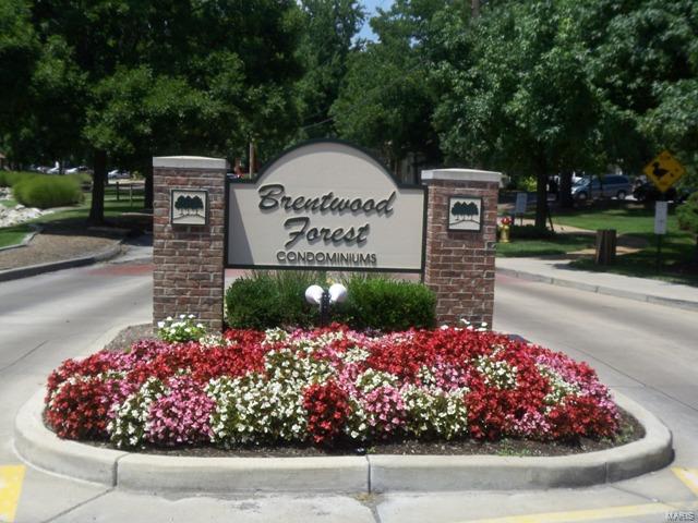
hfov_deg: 38.9
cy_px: 262
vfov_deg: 29.7
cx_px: 349
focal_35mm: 49
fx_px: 988
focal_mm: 8
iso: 50
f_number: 4
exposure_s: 1/500
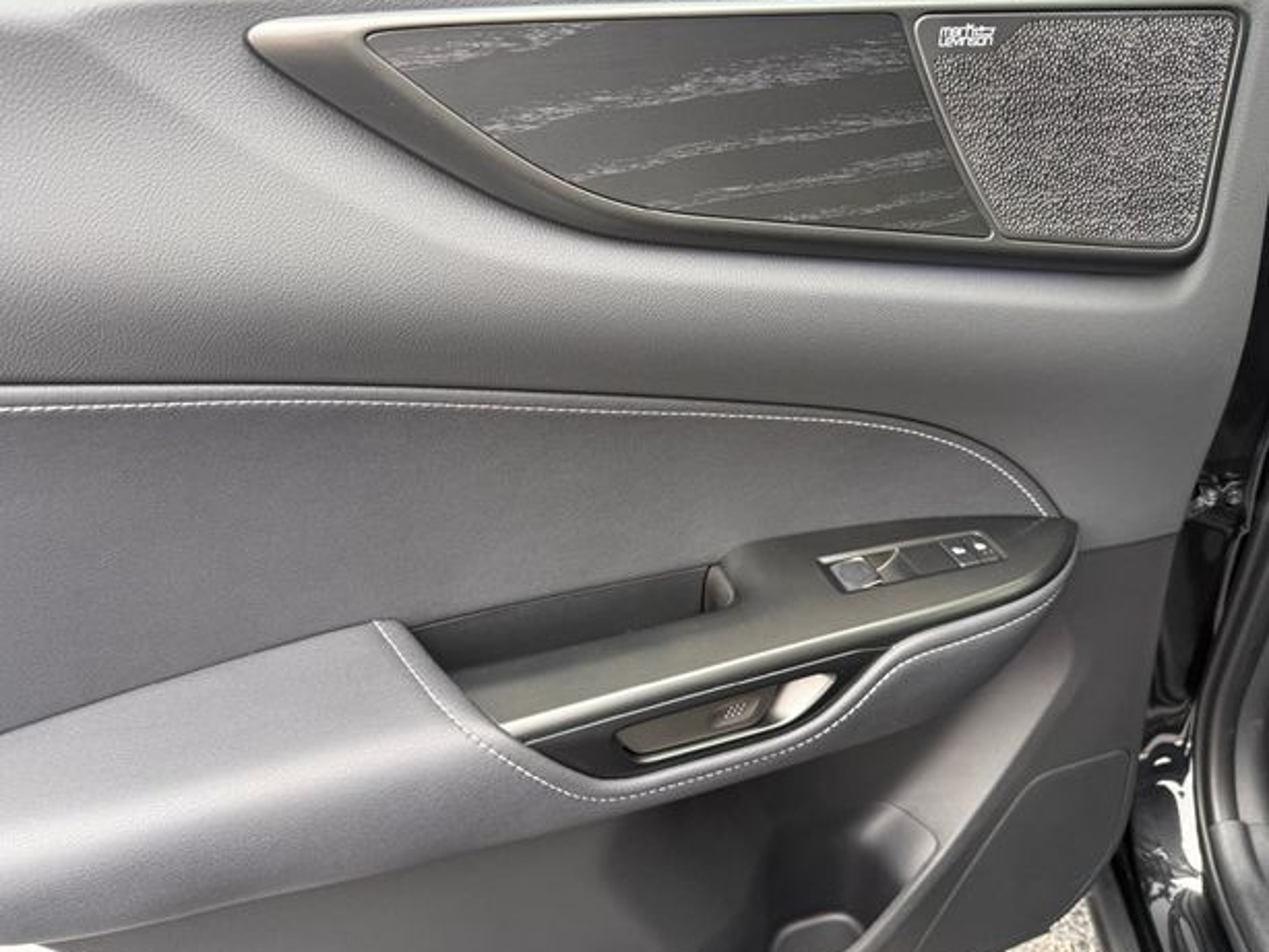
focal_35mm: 25
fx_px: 917
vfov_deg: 54.9
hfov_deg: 69.3
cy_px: 469
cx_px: 612
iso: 80
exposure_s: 1/121
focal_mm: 6.76
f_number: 1.78
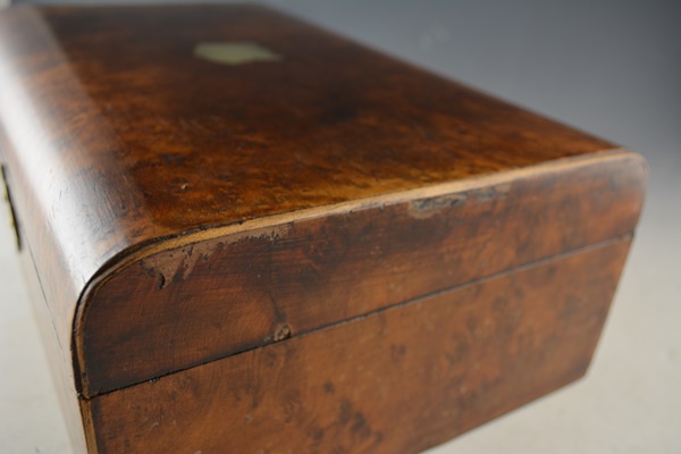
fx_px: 681
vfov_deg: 36.9
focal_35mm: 36
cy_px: 227
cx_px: 340
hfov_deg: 53.1
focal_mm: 24
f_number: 5
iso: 400
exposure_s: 1/100
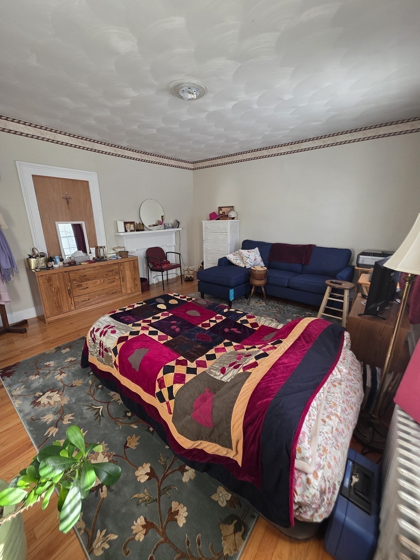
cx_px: 210
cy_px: 280
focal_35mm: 13
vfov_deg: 106.2
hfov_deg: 89.9
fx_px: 210
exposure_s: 1/60
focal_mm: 2.2
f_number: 1.9
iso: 160
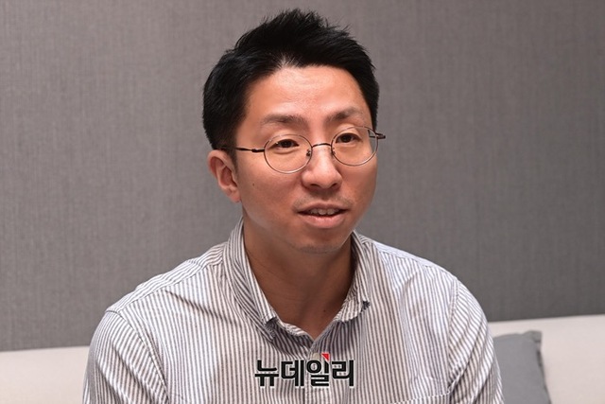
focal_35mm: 85
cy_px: 202
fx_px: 1429
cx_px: 302
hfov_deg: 23.9
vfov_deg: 16.1
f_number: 5.6
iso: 2500
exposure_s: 1/250
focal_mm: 85
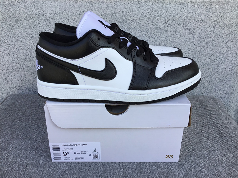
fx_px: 213
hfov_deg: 58.4
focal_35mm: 31
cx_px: 119
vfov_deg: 45.4
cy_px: 89
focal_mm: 3.3
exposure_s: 1/295
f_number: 2.4
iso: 25
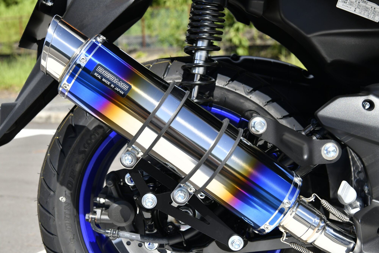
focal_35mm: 56
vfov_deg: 24.2
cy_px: 126
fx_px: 589
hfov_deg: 35.6
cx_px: 190
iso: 640
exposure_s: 1/1000
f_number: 10
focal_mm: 56
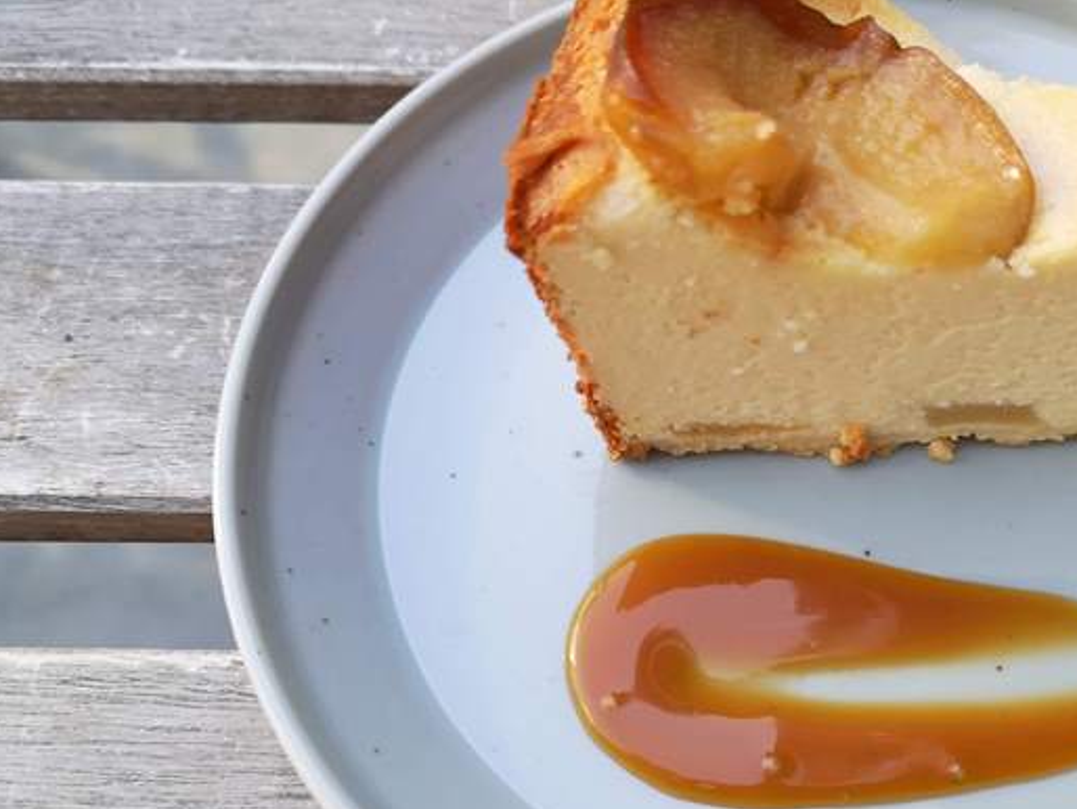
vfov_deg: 34.2
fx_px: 1307
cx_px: 761
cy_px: 493
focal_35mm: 42
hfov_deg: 43.8
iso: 50
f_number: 1.8
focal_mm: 3.95
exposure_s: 1/182
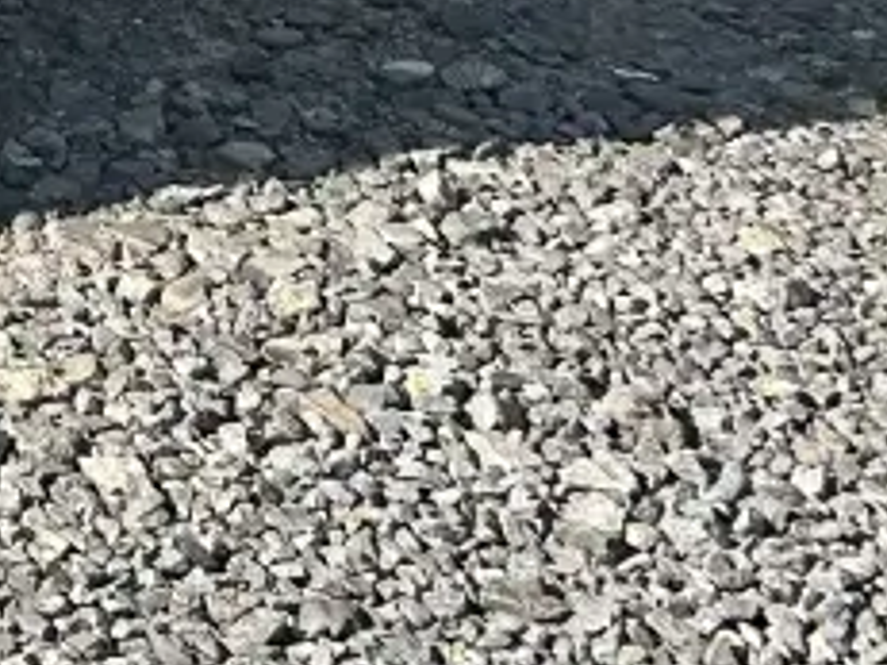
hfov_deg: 10.1
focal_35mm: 162
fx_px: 4149
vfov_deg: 8.4
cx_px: -1440
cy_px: -876
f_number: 1.5
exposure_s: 1/3460
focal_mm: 5.7
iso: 50
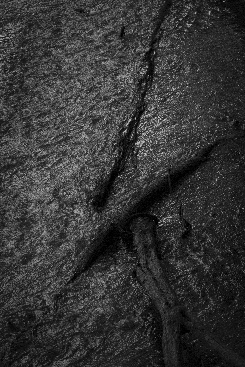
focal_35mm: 109
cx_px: 122
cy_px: 184
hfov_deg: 12.6
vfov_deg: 18.8
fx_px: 1113
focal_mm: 40.05
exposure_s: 1/125
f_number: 10
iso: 2500
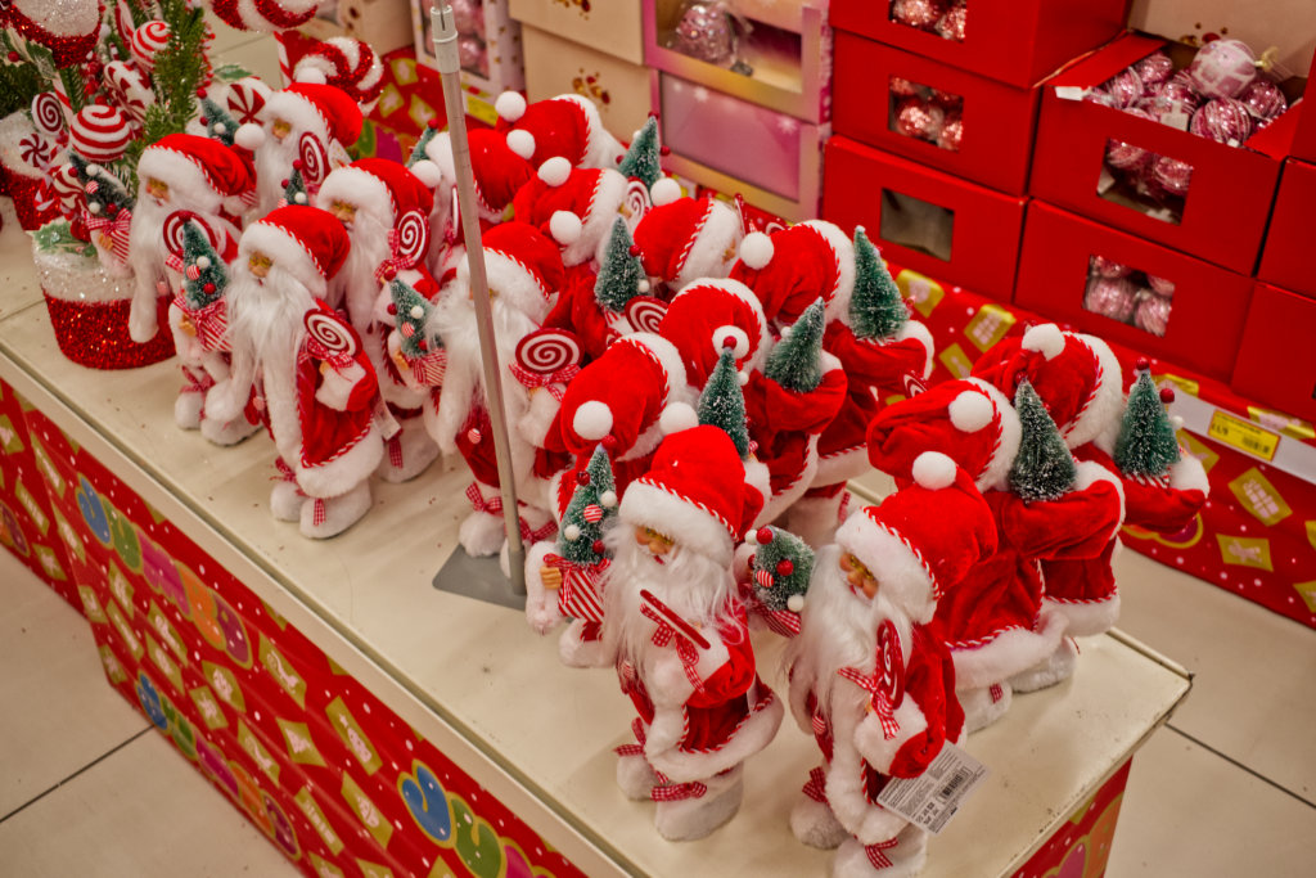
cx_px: 658
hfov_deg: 46.4
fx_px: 1535
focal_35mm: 42
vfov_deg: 31.9
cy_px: 439
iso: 400
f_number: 5
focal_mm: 28
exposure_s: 1/100
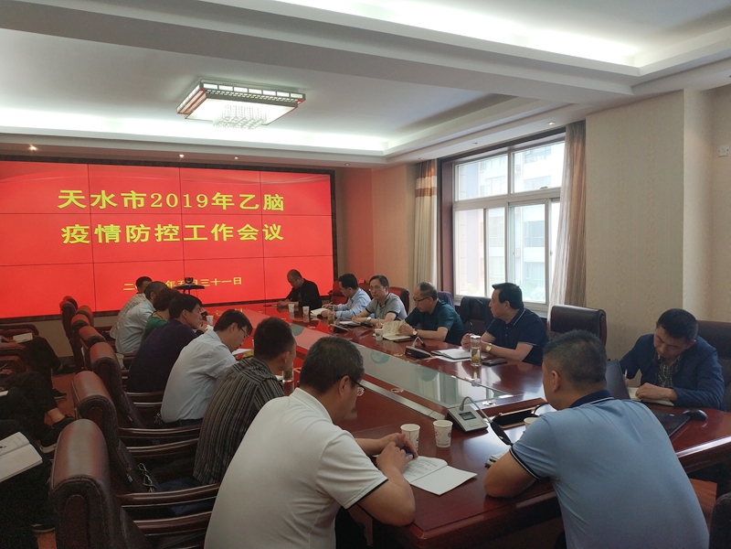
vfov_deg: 44.2
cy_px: 274
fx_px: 676
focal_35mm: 32
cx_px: 366
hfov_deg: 56.8
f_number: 2
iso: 130
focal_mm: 4.5
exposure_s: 1/50
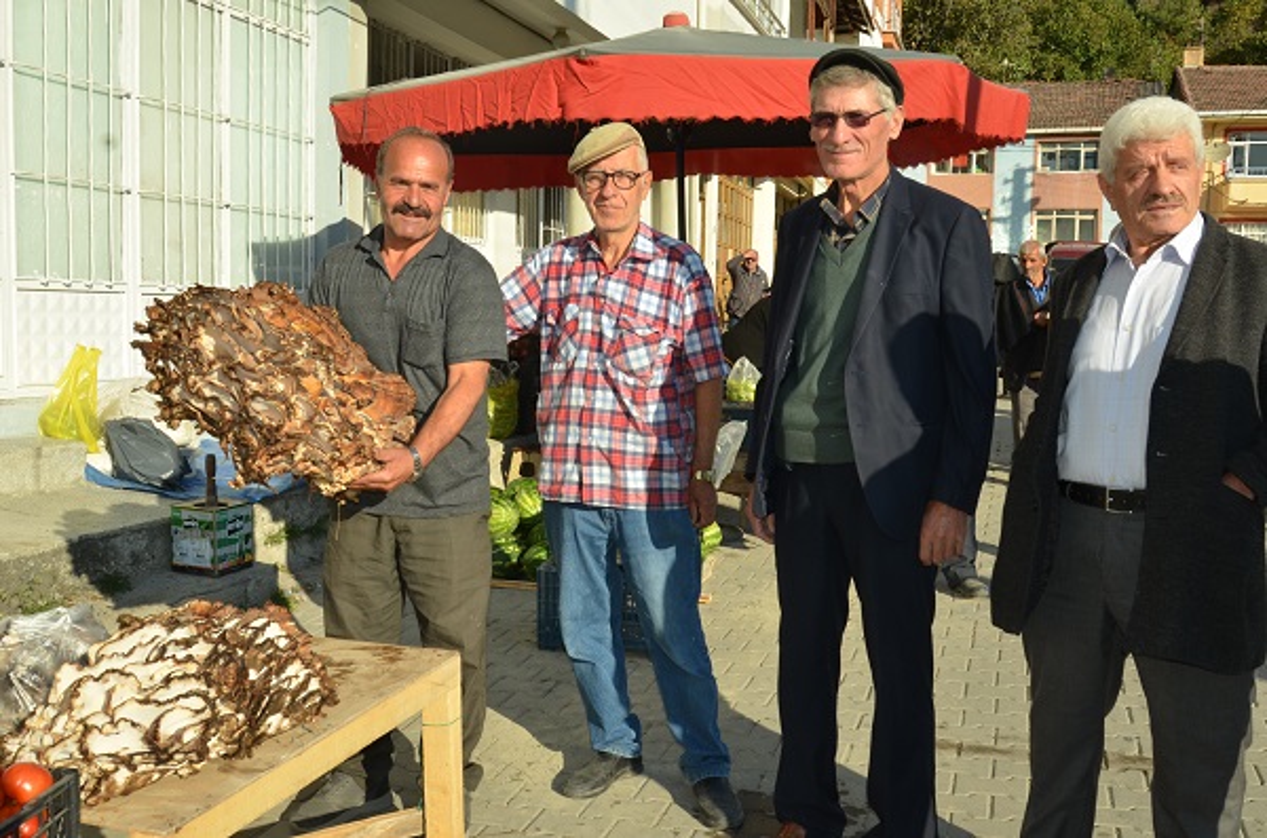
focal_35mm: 36
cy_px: 419
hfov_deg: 53.2
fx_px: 1264
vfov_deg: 36.7
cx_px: 634
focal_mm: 24
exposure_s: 1/250
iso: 250
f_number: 11
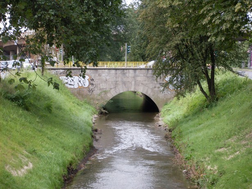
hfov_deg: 17.3
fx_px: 830
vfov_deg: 13.0
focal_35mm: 114
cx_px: 126
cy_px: 94
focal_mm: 18.9
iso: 80
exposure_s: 1/125
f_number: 5.2
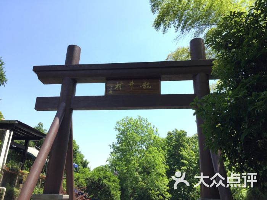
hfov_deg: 61.7
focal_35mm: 29
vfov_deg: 48.2
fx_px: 224
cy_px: 100
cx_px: 134
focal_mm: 4.15
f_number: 2.2
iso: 32
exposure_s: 1/670
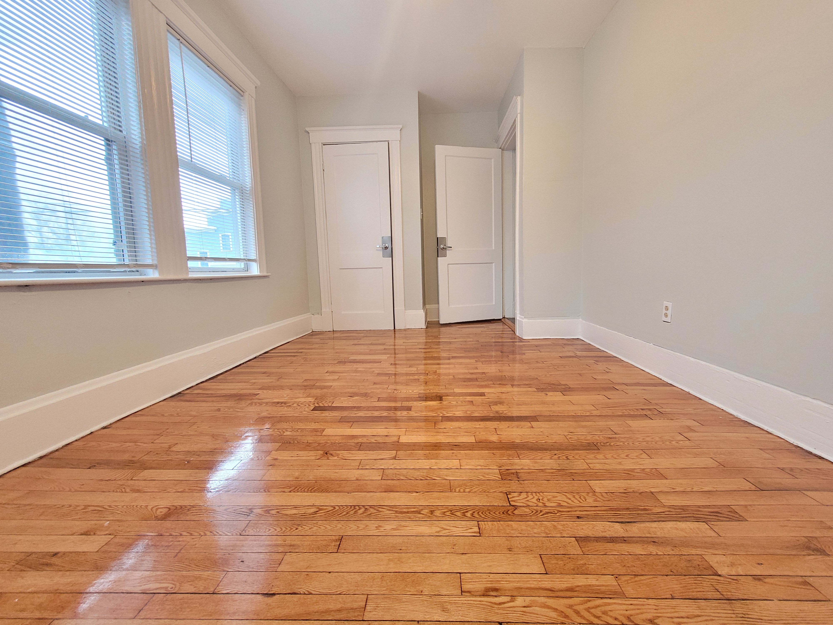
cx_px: 416
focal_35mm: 13
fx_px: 313
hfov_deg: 106.2
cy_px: 312
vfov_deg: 89.9
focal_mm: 1.74
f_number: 2.2
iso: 320
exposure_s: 1/40
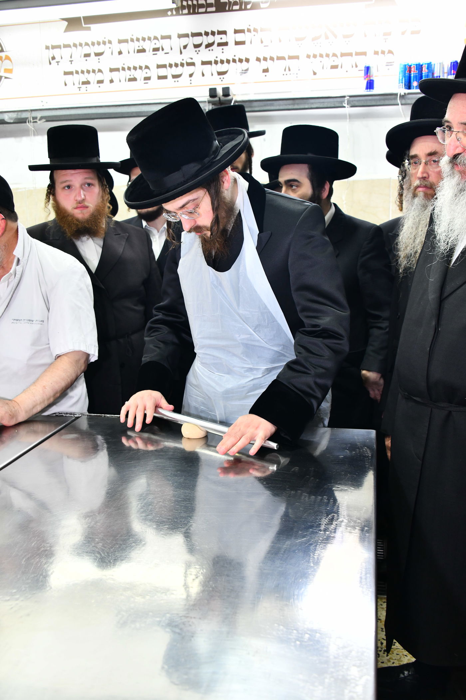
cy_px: 350
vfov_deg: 55.8
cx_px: 233
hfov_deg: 38.9
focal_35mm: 34
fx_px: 660
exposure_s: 1/100
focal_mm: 34
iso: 1000
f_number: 5.6
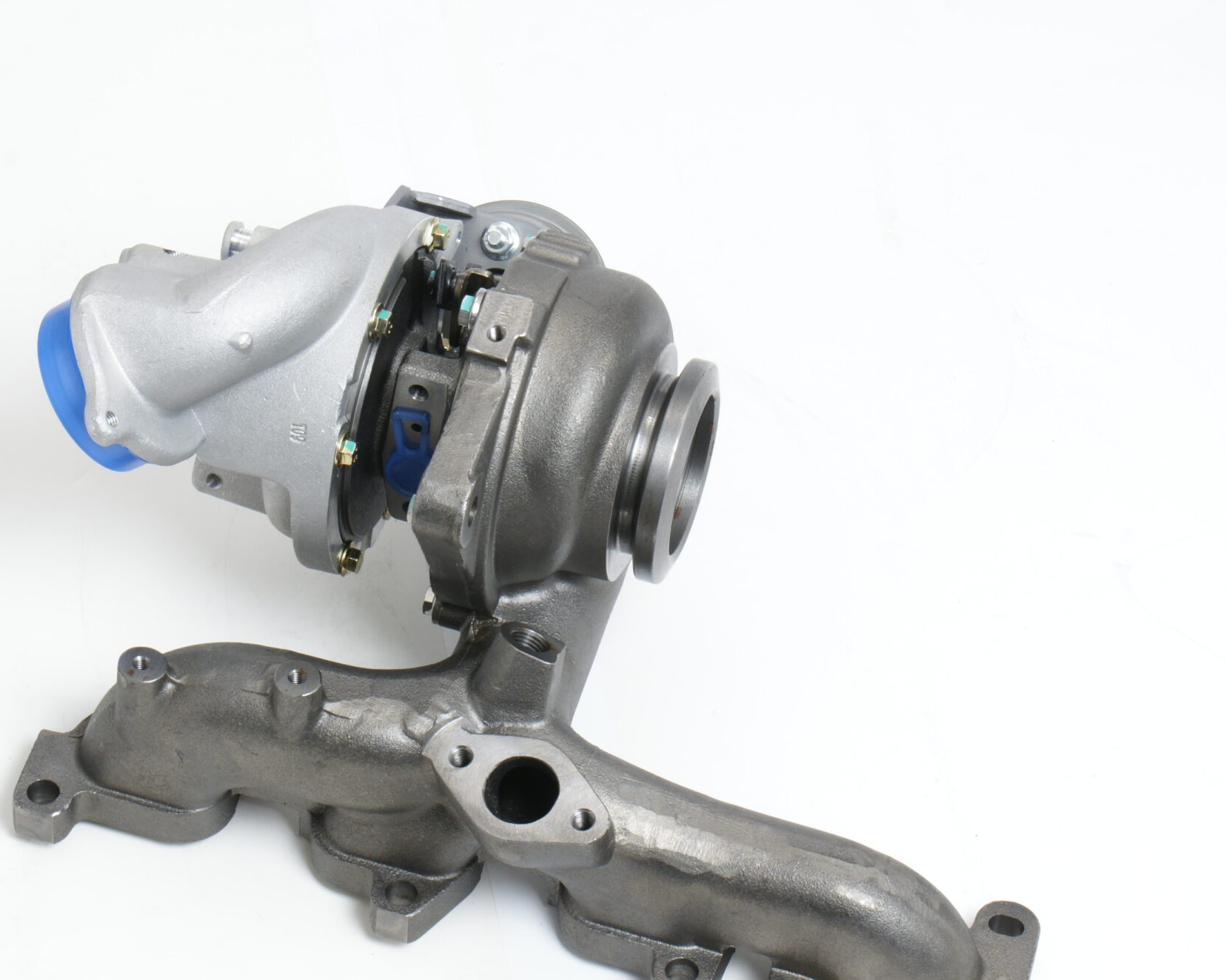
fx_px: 4343
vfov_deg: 12.9
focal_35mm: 120
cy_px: 552
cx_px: 466
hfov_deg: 16.0
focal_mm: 55
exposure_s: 1/100
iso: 125
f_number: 18
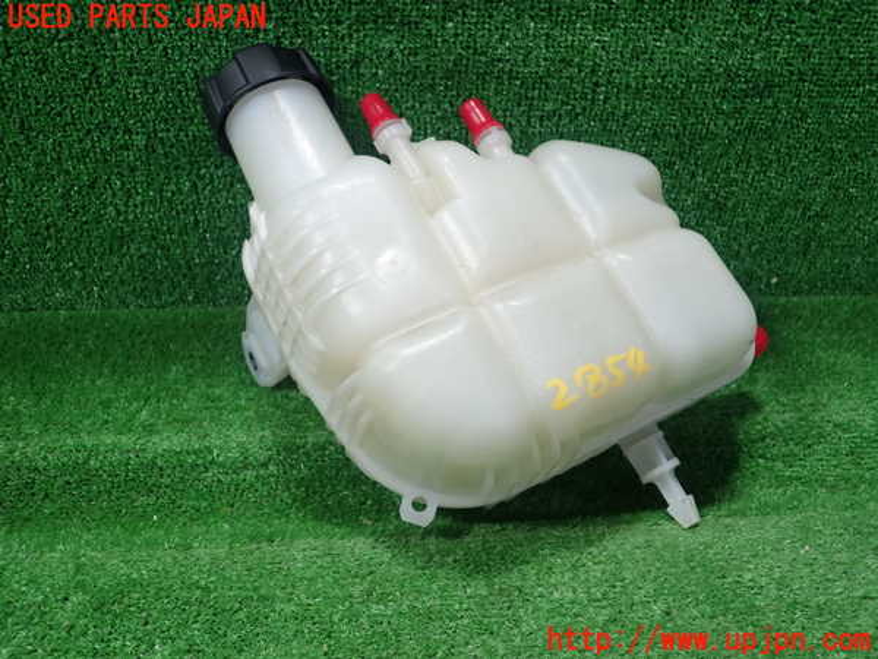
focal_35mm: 30
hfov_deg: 60.0
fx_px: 761
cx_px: 439
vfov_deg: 46.8
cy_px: 330
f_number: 2.3
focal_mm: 5.5
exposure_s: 1/125
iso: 250
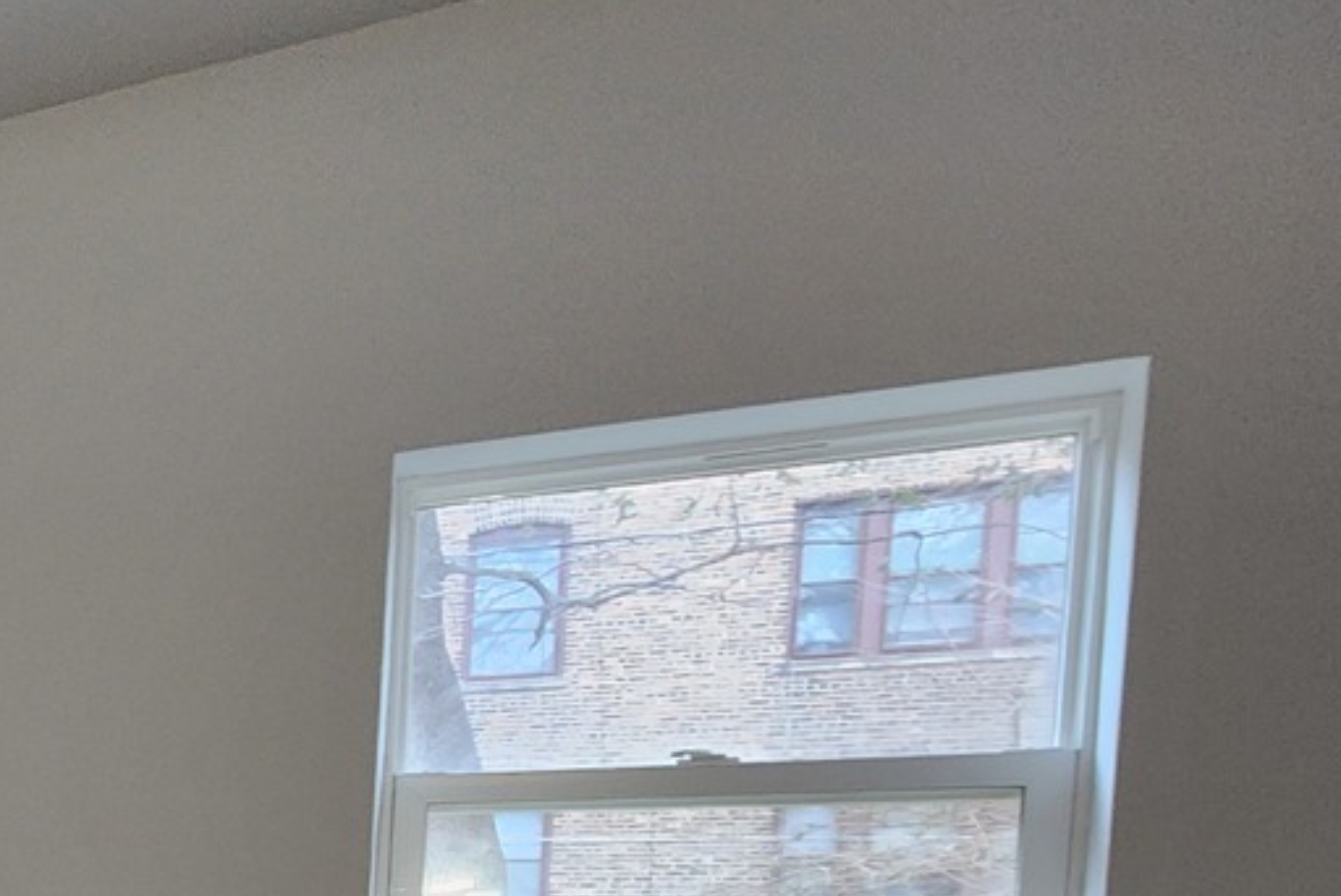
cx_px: -495
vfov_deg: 30.3
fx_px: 1416
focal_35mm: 38
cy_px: 1051
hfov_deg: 33.1
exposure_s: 1/30
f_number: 2.2
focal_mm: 2.2
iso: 400
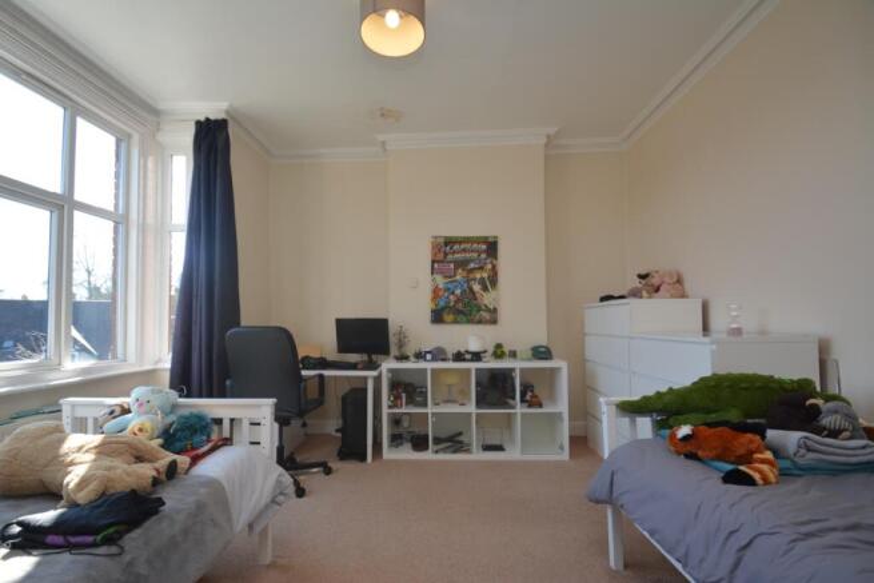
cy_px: 292
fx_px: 364
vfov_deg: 77.4
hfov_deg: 100.4
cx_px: 437
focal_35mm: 15
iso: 200
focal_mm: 10
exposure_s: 1/100
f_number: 5
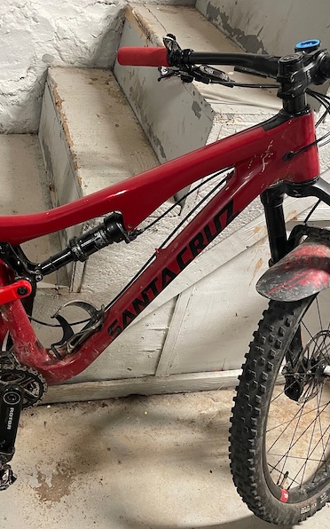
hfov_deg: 33.4
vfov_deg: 52.8
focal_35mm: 37
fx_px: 533
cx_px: 67
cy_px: 264
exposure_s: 1/60
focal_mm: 4.2
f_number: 1.6
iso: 400
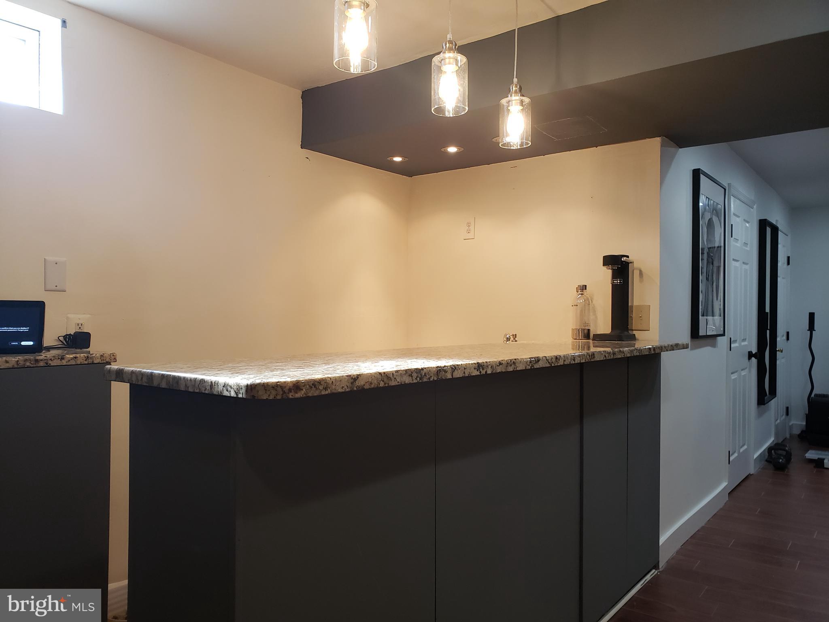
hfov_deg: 67.3
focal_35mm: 26
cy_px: 311
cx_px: 414
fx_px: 623
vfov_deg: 53.1
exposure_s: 1/60
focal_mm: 4.3
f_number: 2.4
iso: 200
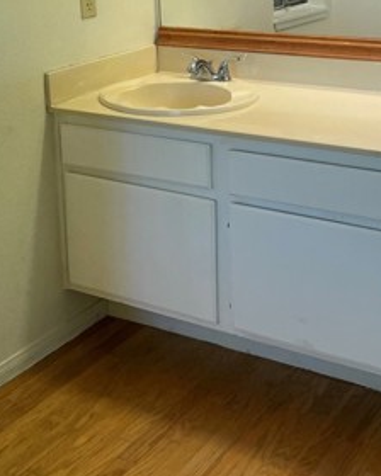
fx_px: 818
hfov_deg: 26.1
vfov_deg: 30.7
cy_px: 26
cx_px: 262
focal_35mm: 58
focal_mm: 4.2
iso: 80
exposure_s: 1/90
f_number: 1.6
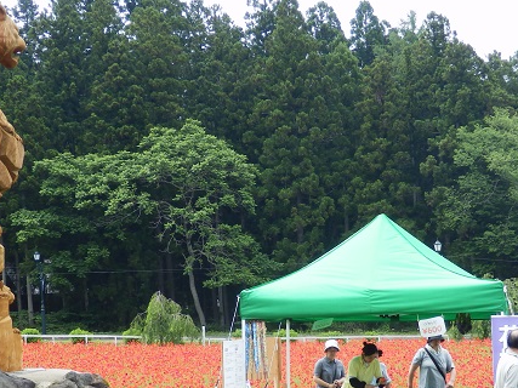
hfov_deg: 22.8
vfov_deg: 17.0
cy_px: 329
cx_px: 281
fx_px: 1287
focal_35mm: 86
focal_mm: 8.9
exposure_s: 1/200
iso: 80
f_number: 4
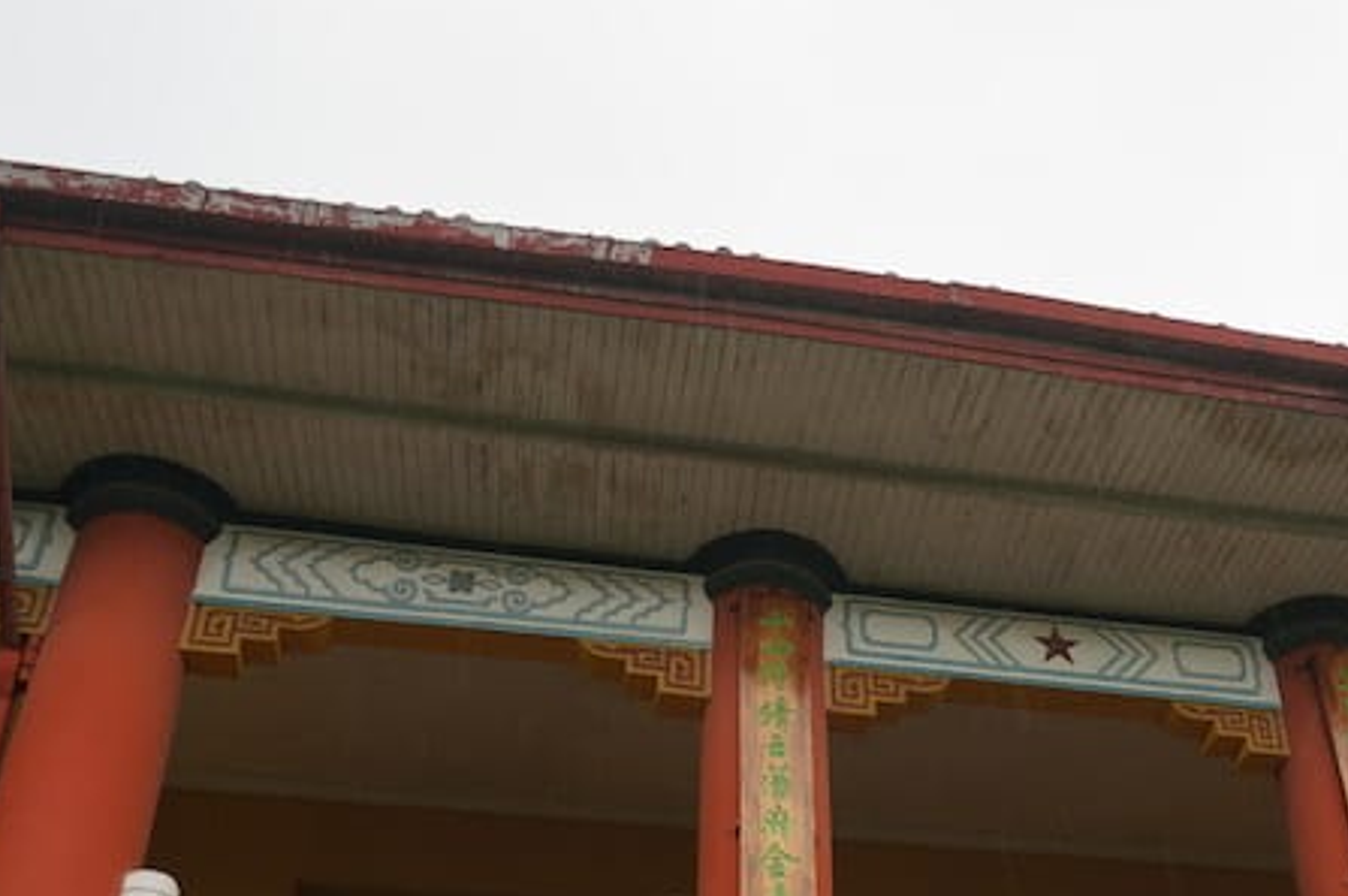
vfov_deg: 29.9
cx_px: 881
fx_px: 1608
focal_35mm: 43
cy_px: 787
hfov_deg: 44.9
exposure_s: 1/80
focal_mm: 16
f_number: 6.3
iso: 100
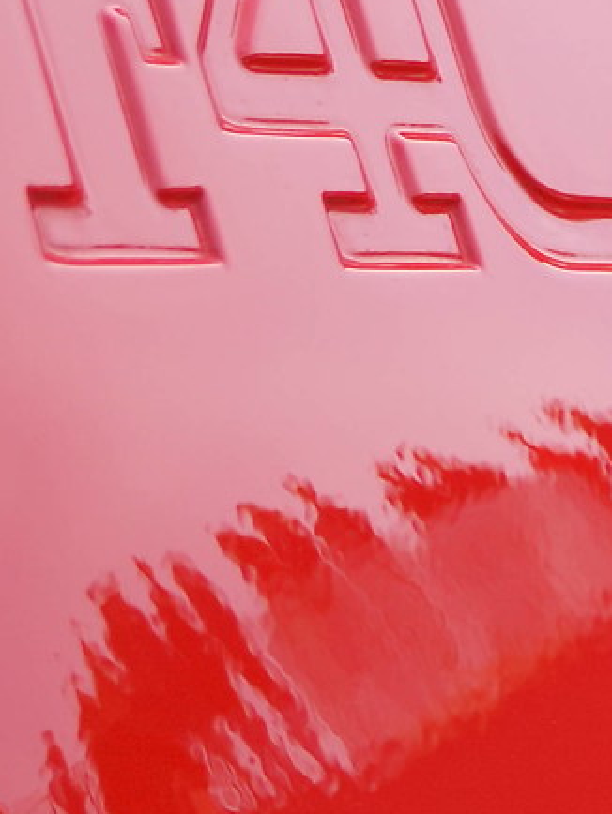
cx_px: 1727
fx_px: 8446
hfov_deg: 4.0
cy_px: 670
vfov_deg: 5.5
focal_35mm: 359
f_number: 5.6
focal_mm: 45
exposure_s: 1/160
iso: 125
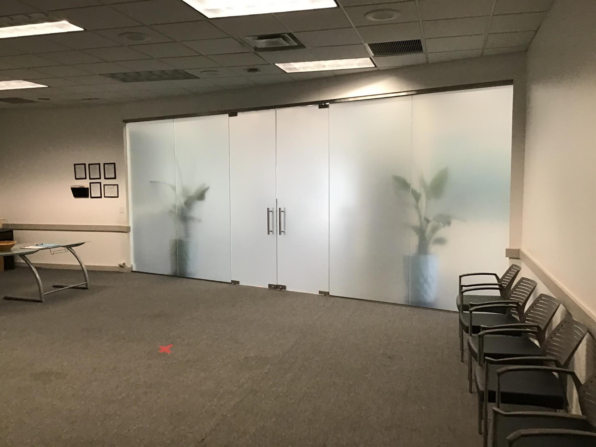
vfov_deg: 45.4
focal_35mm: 31
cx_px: 298
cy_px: 224
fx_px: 534
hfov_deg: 58.4
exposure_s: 1/30
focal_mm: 3.3
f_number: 2.4
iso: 100
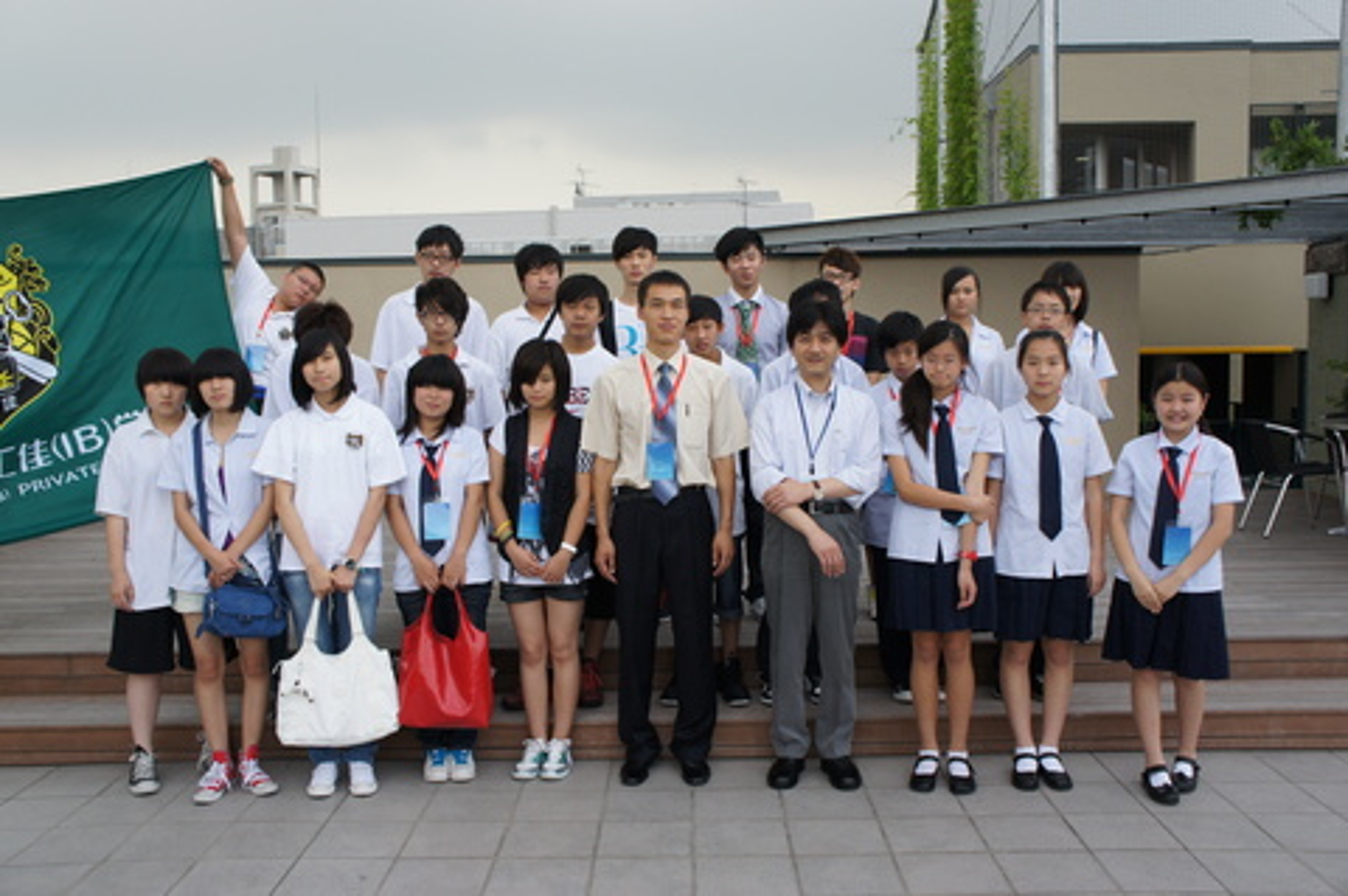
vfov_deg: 39.9
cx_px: 674
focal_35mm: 33
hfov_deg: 57.3
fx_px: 1234
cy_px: 448
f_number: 8
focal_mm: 22
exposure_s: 1/250
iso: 200
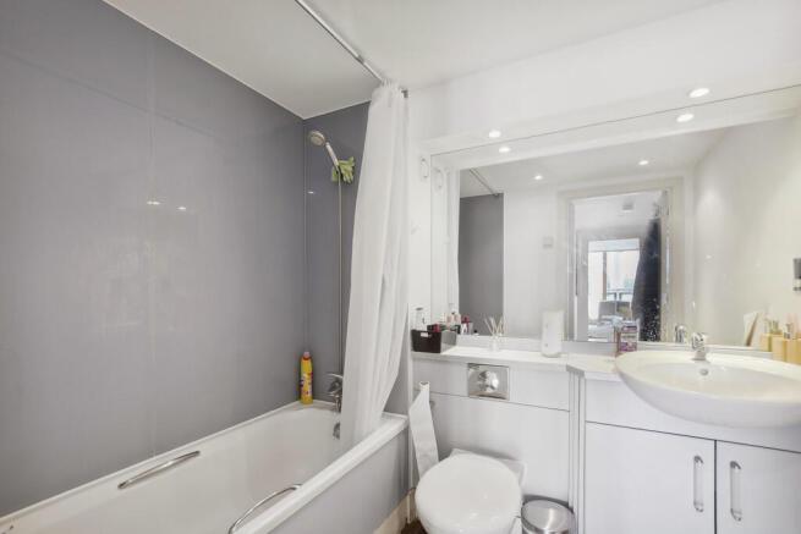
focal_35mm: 15
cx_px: 400
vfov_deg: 77.4
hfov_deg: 100.4
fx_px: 334
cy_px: 267
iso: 160
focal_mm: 10
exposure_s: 1.3
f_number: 5.6
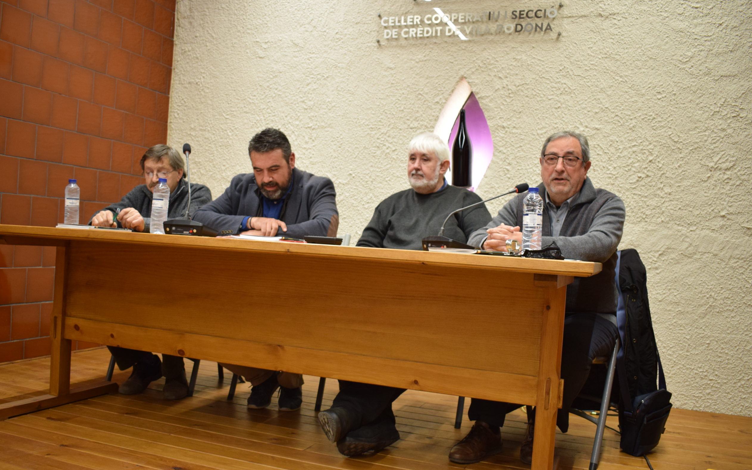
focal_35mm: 33
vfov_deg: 38.8
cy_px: 243
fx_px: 666
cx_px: 372
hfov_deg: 58.9
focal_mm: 21
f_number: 4
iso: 800
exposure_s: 1/60
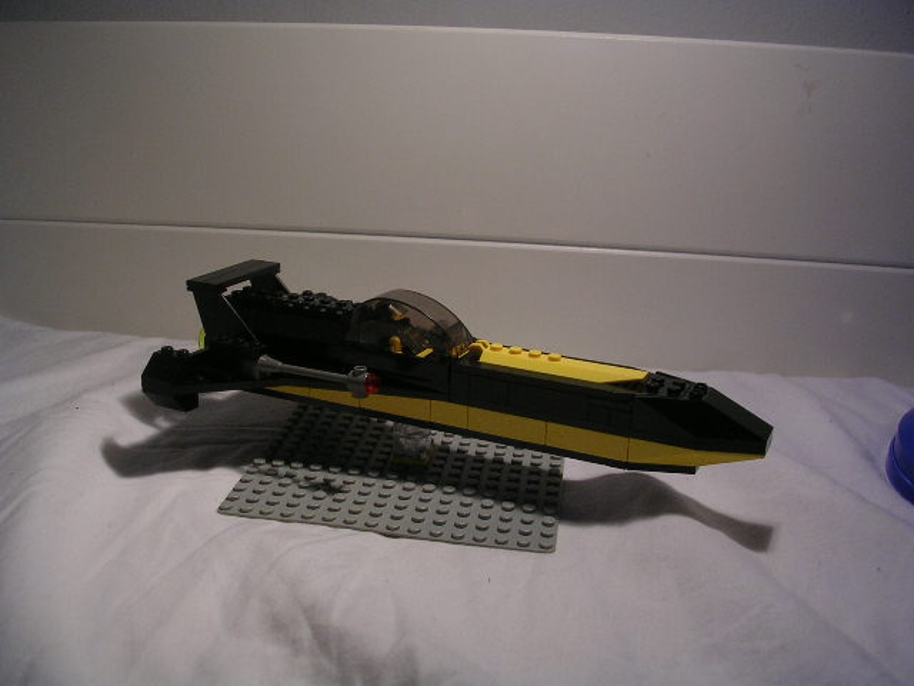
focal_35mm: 38
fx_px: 1003
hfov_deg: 49.0
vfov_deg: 37.7
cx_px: 457
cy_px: 343
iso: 50
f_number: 2.8
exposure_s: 1/30
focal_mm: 5.8
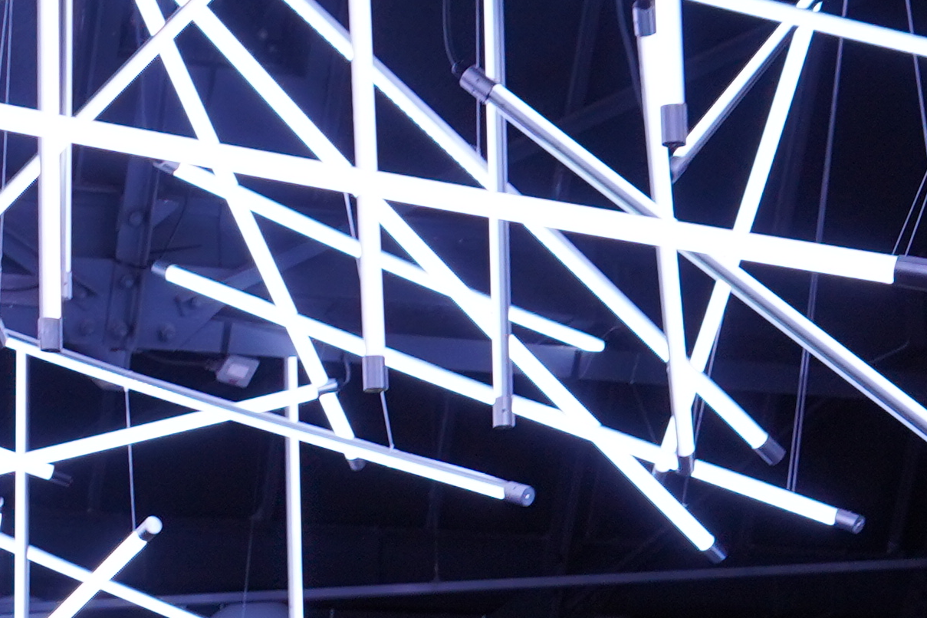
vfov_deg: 9.7
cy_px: 741
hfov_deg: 14.8
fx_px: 3579
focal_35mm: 139
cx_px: 420
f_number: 4
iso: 500
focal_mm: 28
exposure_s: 1/60
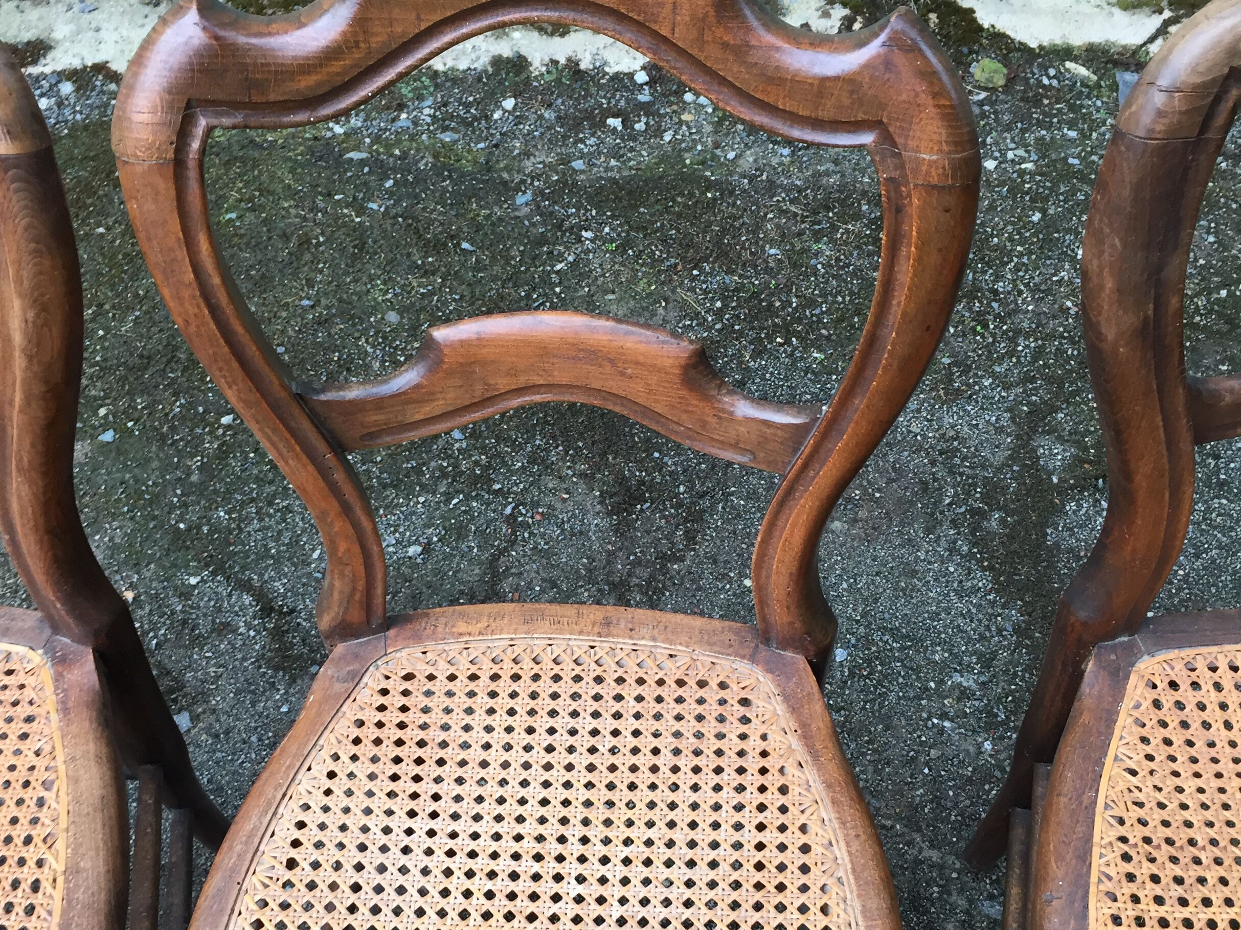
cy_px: 542
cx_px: 617
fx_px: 1398
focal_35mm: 39
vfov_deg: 36.7
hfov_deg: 47.9
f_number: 2.2
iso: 32
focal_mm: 4.15
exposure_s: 1/33
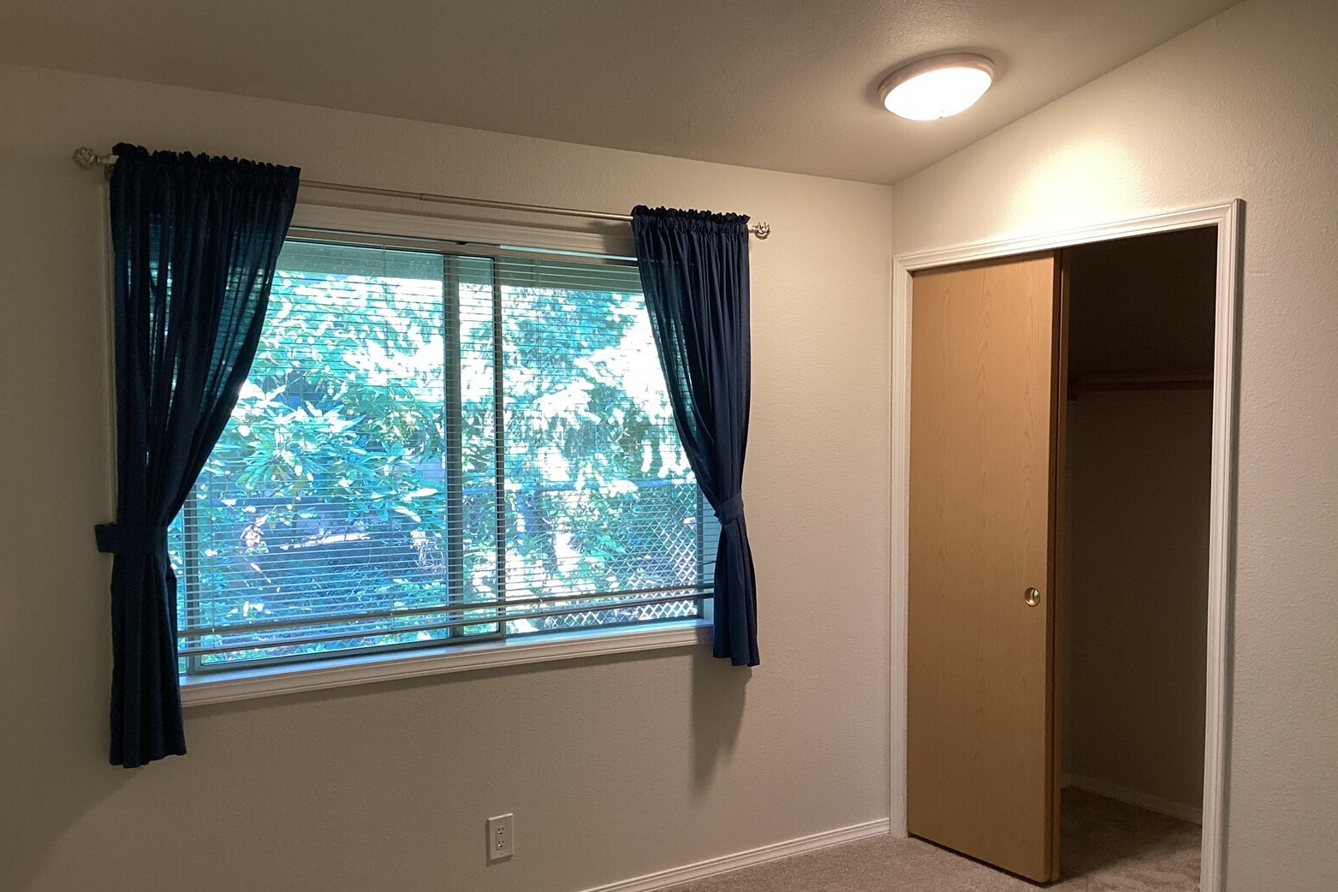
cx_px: 675
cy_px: 492
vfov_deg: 39.9
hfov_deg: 57.2
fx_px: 1226
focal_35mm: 33
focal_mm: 3.3
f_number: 2.4
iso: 160
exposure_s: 1/60
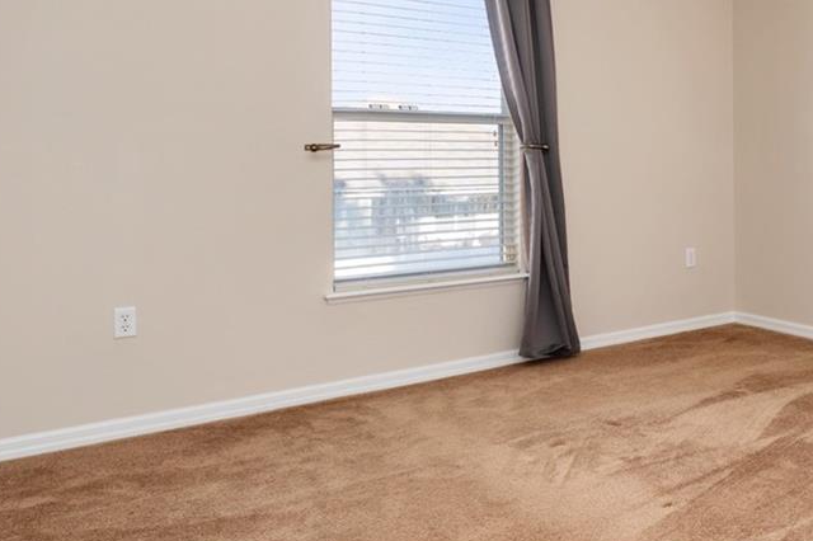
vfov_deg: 37.2
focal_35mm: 35
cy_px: 159
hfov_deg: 48.6
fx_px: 790
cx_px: 733
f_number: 7.1
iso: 400
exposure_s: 1/6
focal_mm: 14
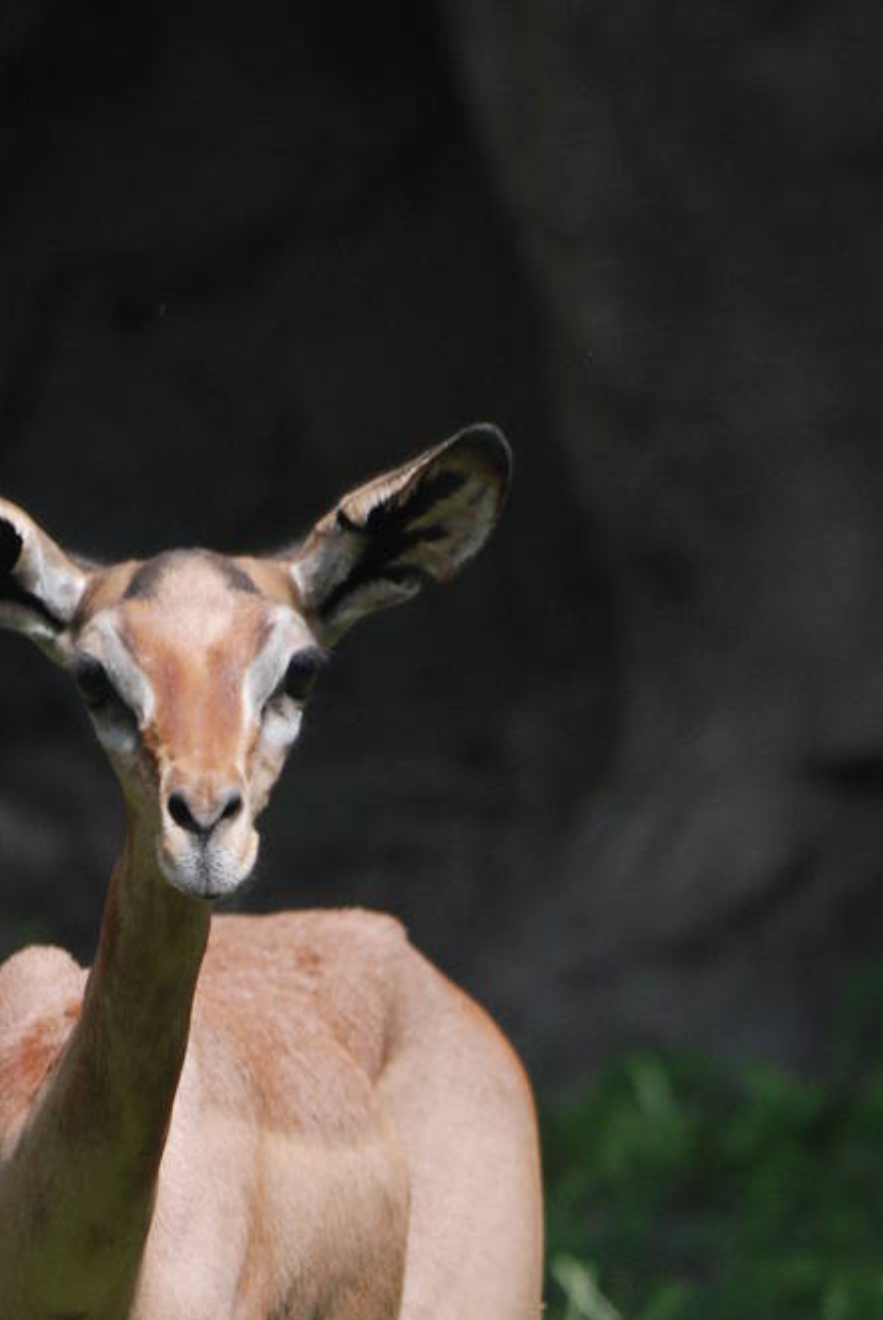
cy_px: 1589
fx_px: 26110
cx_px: 222
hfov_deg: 1.9
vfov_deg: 2.9
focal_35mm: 711
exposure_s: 1/1600
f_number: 5
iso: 400
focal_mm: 195
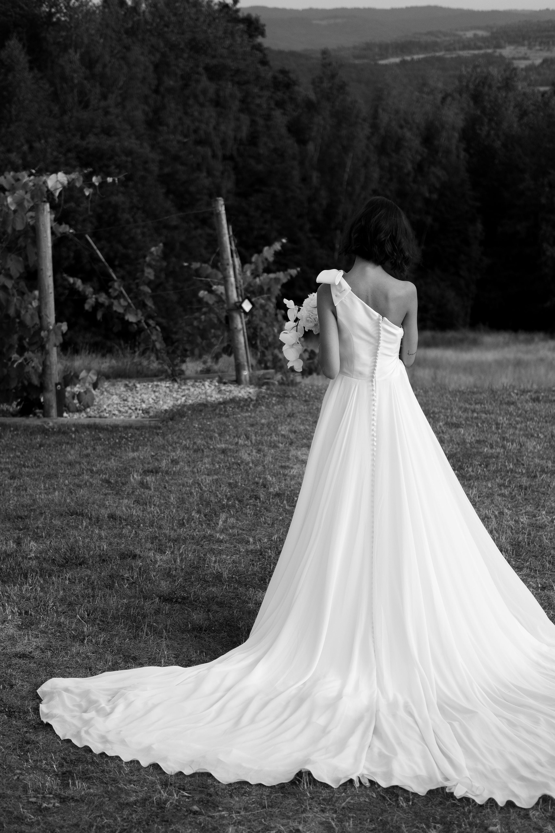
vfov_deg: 37.5
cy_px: 416
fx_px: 1226
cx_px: 278
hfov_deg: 25.5
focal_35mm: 53
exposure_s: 1/3200
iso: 160
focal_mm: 35
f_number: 2
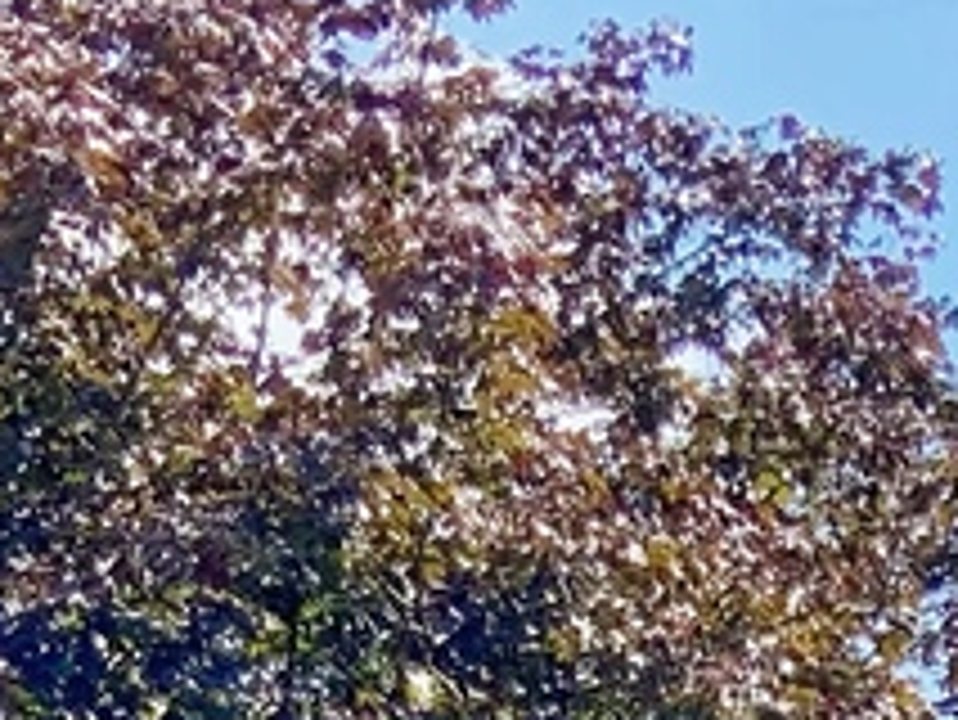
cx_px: 1390
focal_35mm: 196
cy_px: 2408
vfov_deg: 6.6
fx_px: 5427
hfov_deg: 9.8
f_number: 1.8
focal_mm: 3
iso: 16
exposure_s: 1/642
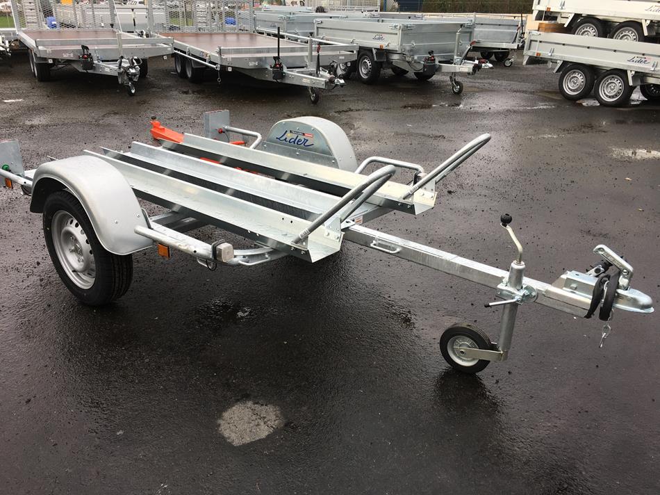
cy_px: 248
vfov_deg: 48.2
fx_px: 553
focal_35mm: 29
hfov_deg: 61.7
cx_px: 330
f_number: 2.2
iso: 25
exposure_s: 1/151
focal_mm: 4.15
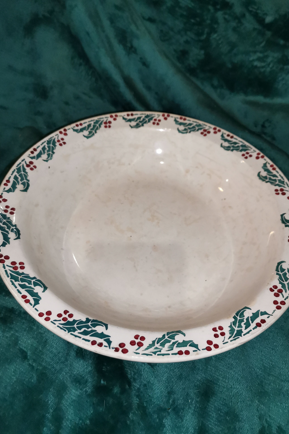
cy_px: 211
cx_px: 152
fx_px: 337
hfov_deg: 46.4
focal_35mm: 28
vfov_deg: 65.5
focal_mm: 4.75
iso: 400
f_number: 1.8
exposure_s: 1/50
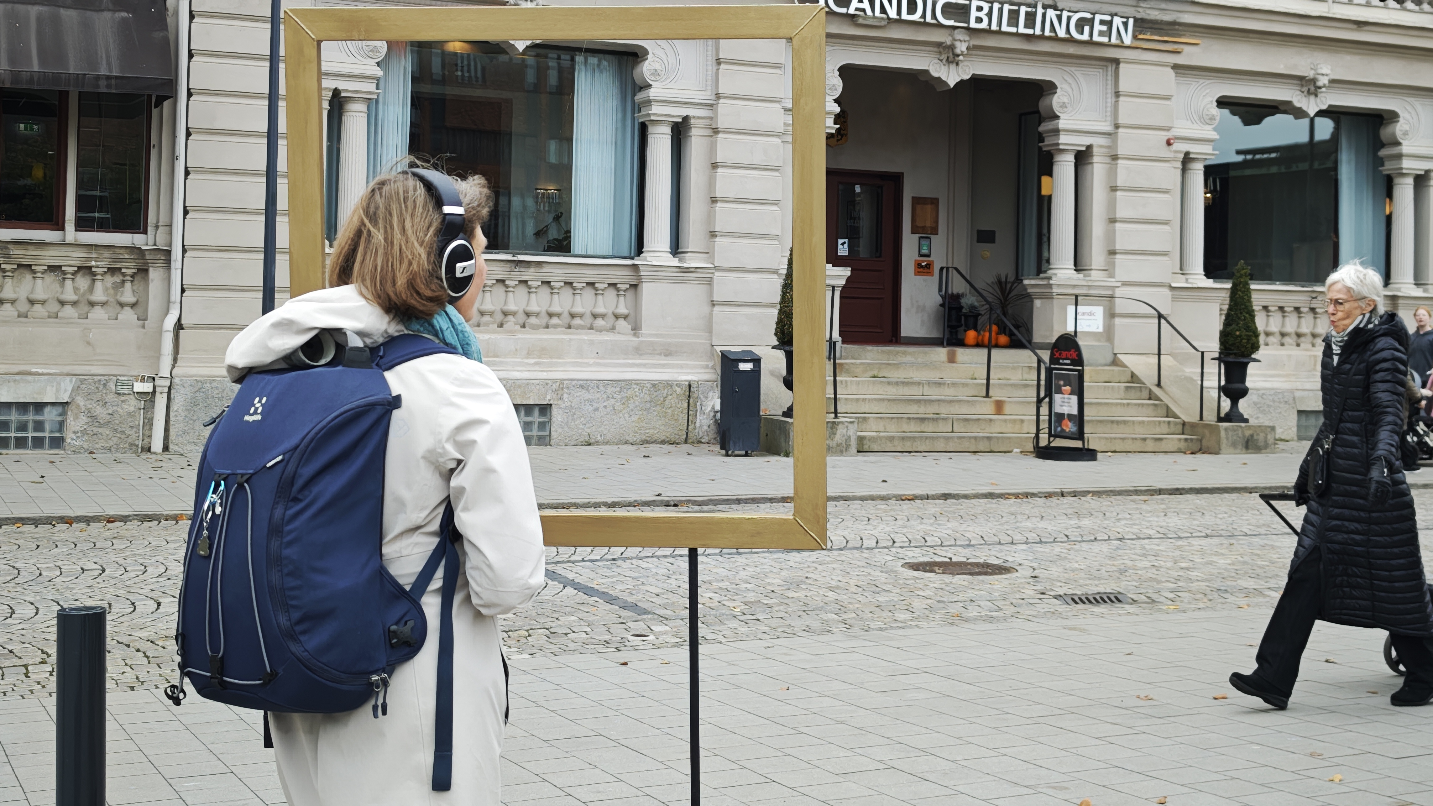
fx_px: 1938
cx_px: 708
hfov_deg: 40.6
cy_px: 296
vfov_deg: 23.4
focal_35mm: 51
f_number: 2
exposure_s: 1/500
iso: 250
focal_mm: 8.72
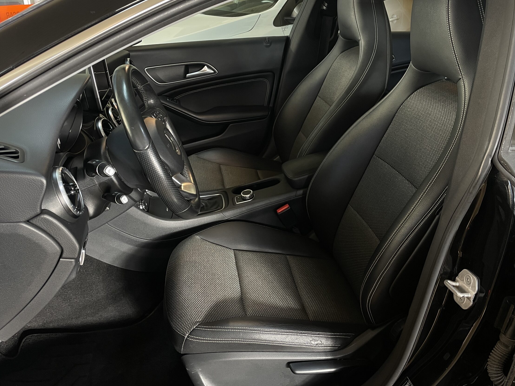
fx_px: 446
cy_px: 167
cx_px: 275
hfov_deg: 59.9
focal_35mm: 30
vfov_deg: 46.7
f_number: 1.6
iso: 160
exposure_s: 1/50
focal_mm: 4.2
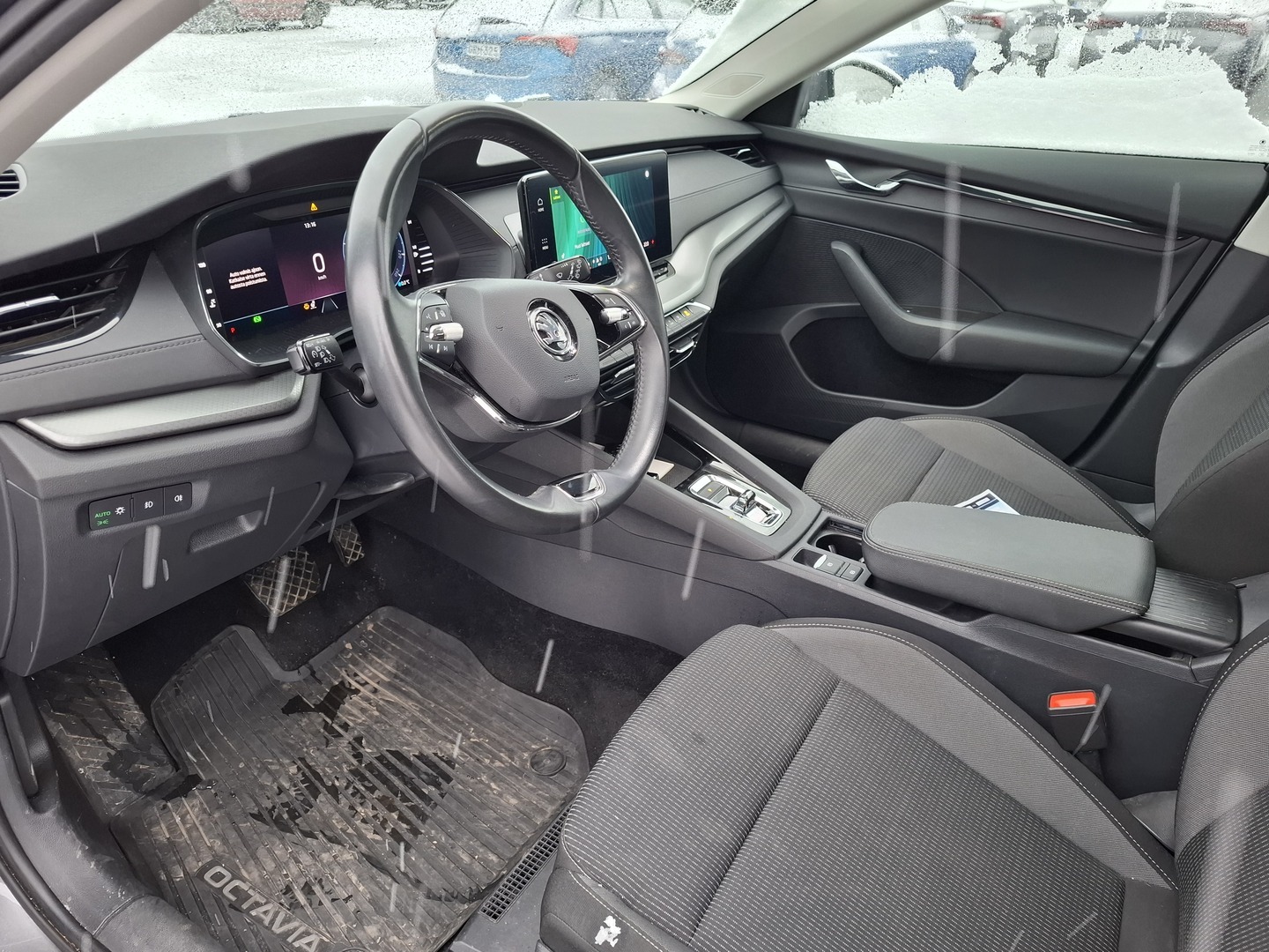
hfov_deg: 73.9
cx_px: 634
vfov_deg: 58.9
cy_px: 476
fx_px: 843
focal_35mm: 23
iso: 250
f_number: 1.8
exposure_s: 1/50
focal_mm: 5.54
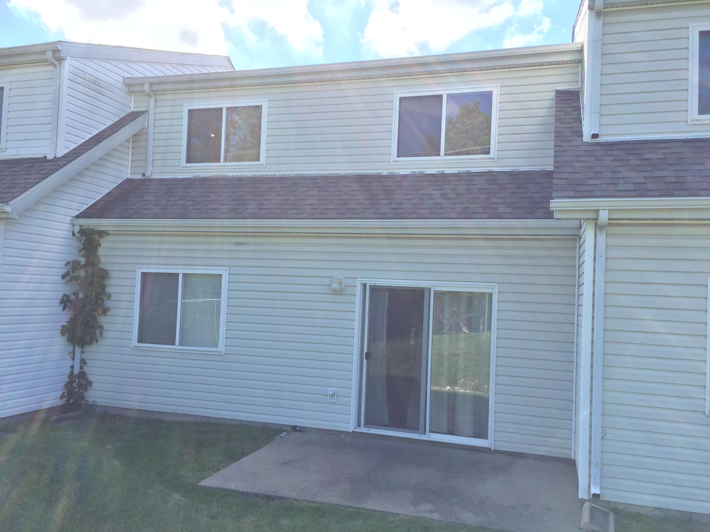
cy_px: 266
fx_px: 595
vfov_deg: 48.2
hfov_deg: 61.7
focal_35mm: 29
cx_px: 355
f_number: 2.2
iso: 32
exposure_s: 1/628
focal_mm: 4.15
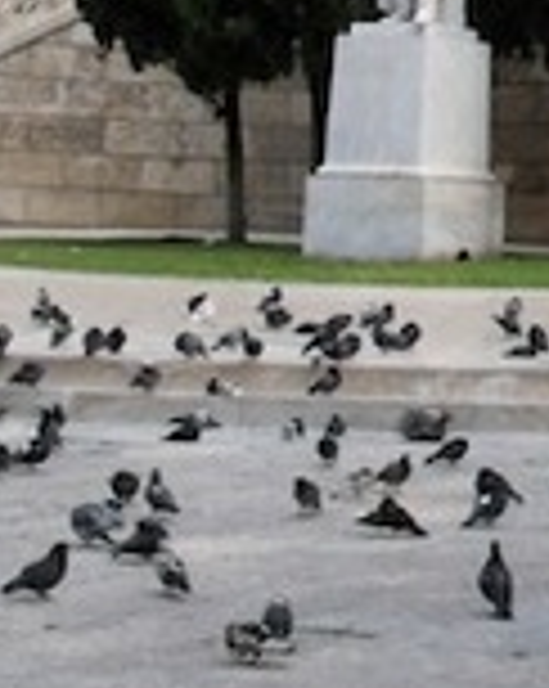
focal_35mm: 151
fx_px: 3073
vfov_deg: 12.2
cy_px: -324
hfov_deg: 10.0
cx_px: 698
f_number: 3.4
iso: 64
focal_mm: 7.9
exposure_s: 1/640
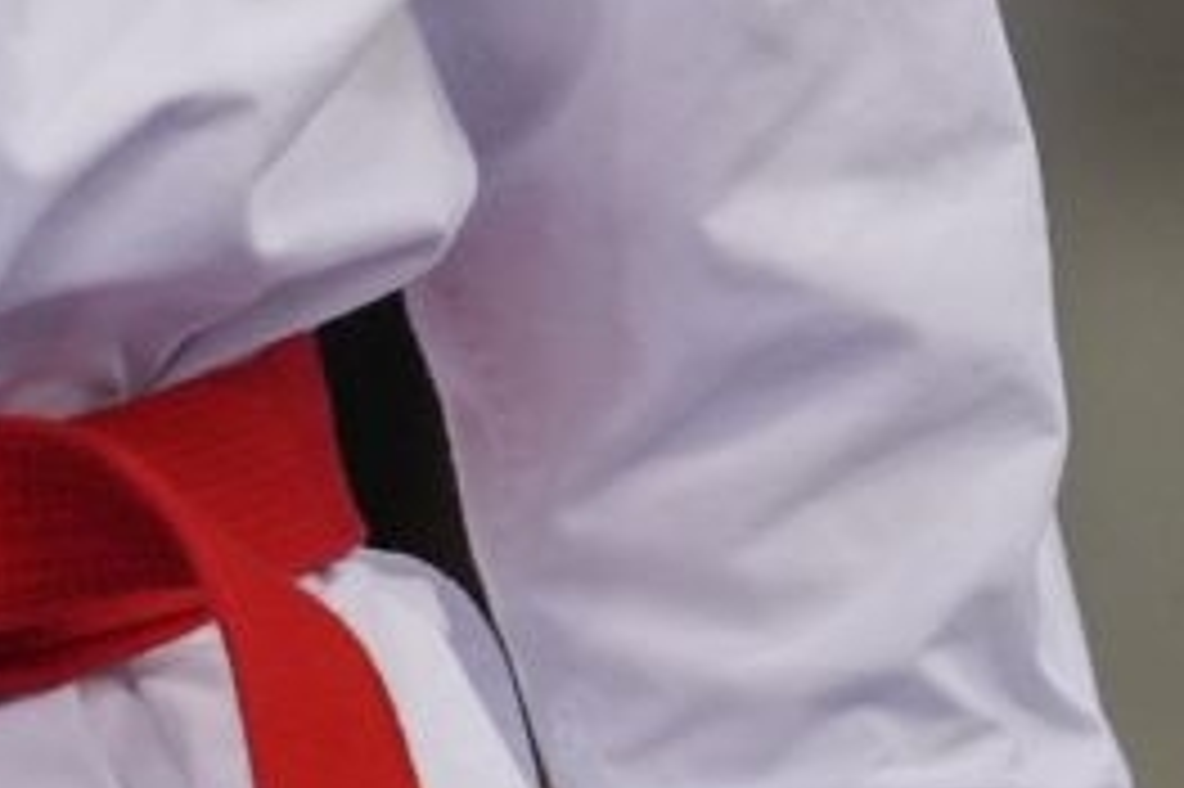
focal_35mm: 1960
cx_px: 126
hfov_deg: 1.1
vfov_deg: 0.7
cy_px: -306
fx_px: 64419
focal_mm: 191
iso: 1000
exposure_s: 1/500
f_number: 2.8
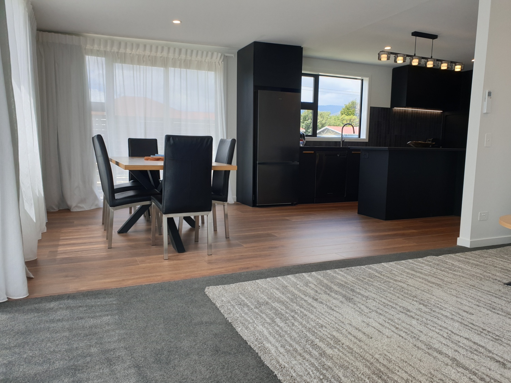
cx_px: 256
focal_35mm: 26
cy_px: 192
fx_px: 384
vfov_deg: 53.1
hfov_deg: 67.3
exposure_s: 1/255
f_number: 2.4
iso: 50
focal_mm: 4.3
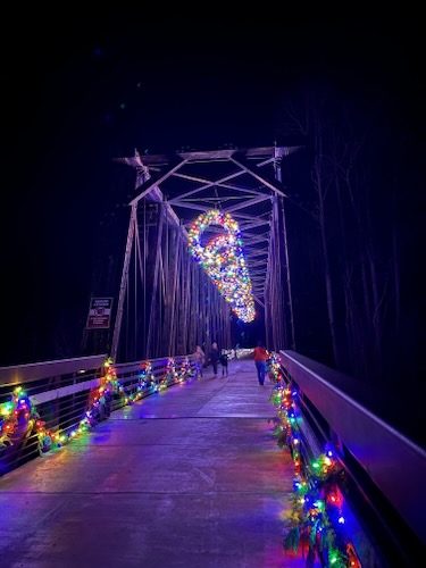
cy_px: 284
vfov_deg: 67.3
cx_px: 213
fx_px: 427
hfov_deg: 53.1
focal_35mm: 26
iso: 800
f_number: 1.6
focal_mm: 5.1
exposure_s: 1/5
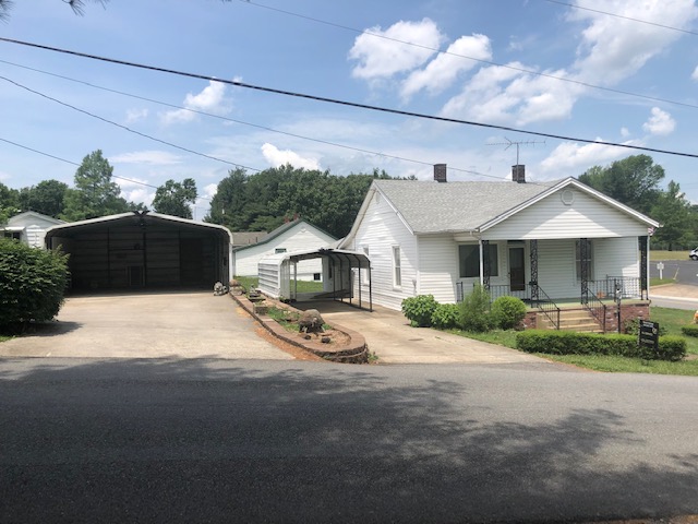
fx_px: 565
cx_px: 349
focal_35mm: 28
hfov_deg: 63.4
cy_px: 262
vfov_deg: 49.7
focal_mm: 4
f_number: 1.8
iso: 20
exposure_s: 1/2404
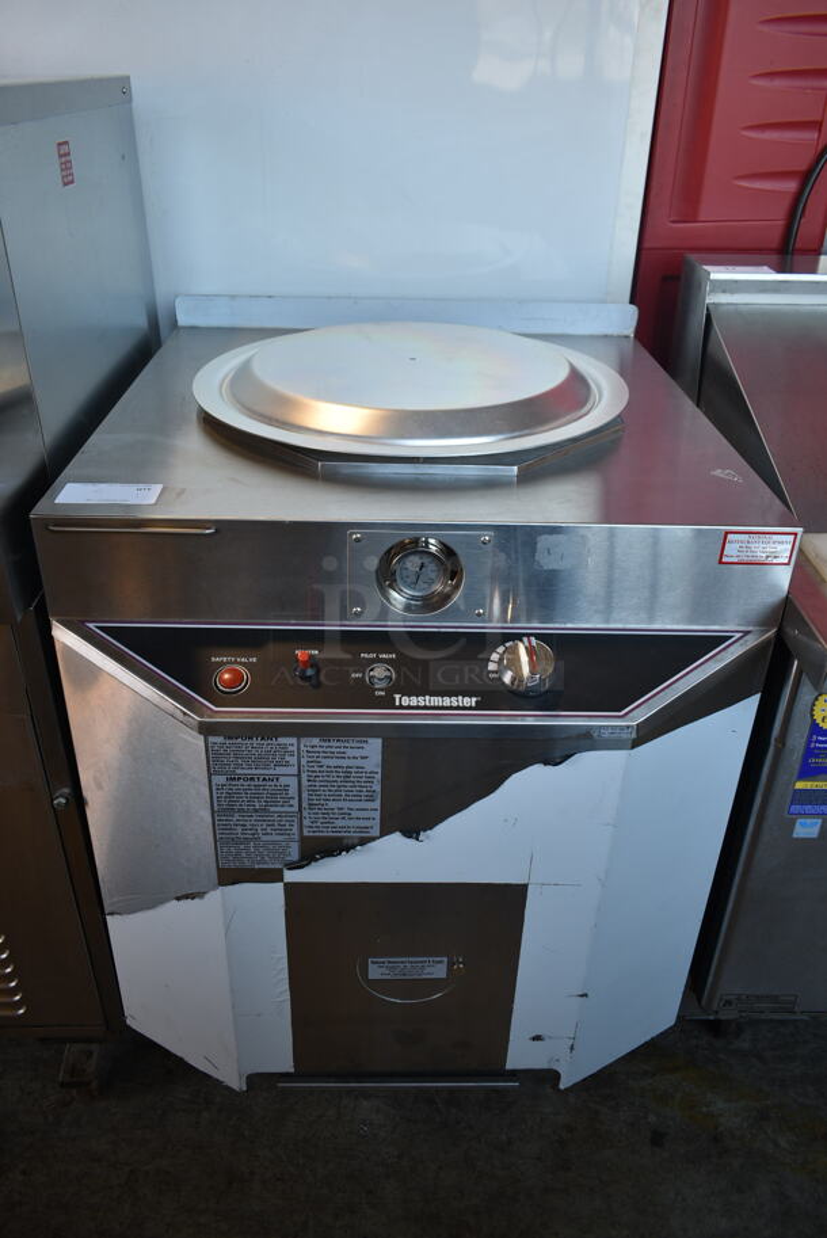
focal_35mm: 27
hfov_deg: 48.0
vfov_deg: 67.3
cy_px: 619
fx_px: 929
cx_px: 414
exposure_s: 1/40
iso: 100
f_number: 3.5
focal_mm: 18
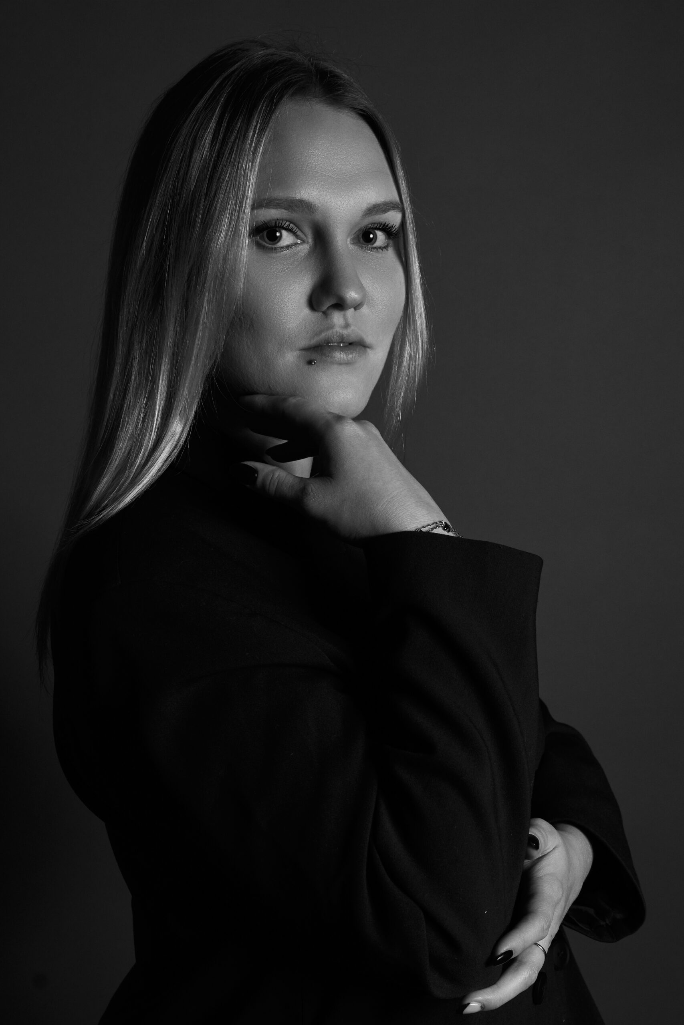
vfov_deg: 48.5
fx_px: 1140
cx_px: 342
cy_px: 512
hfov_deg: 33.4
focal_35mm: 40
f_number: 8
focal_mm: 40
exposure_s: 1/160
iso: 400
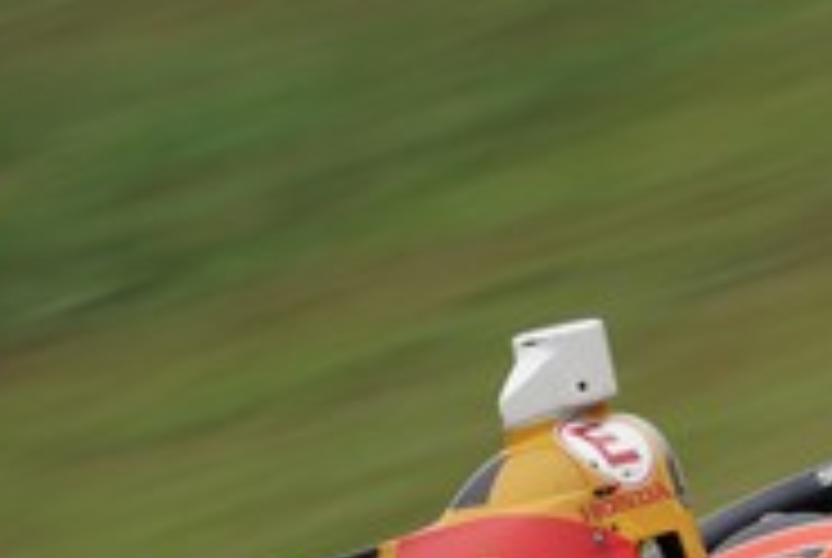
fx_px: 42013
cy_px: 760
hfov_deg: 1.1
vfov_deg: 0.8
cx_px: 1196
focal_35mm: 1815
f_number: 11
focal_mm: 467
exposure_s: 1/125
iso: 200
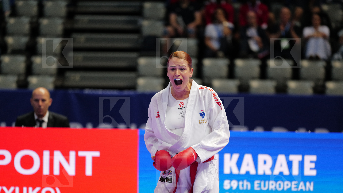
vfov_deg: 5.8
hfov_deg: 10.3
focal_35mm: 210
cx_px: 172
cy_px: 112
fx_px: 1910
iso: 2500
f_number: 2.8
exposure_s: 1/1000
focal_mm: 200
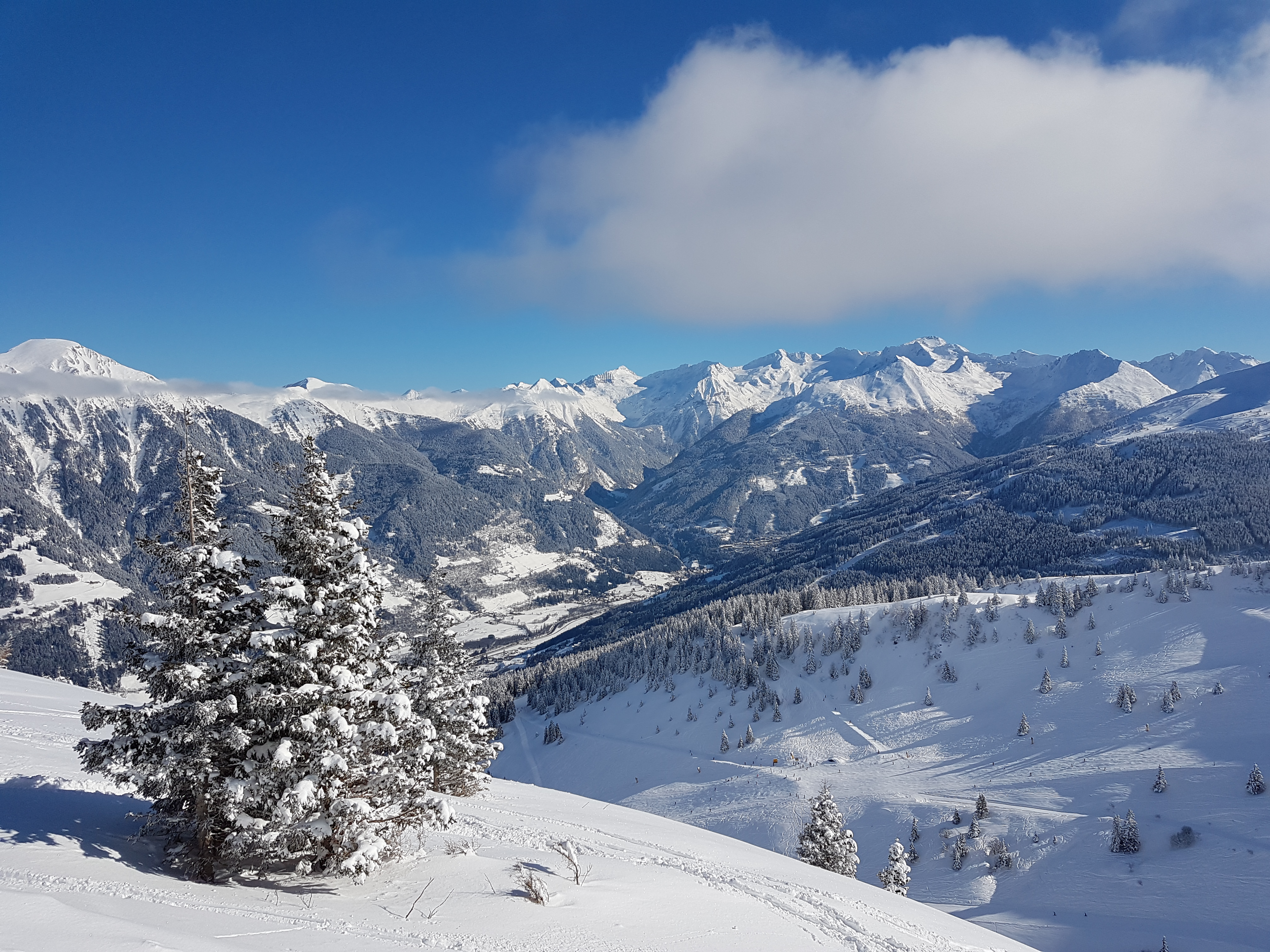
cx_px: 635
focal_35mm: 26
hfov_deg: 67.3
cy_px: 476
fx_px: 954
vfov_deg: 53.1
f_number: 1.7
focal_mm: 4.2
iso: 40
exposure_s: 1/5072
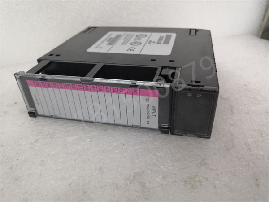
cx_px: 134
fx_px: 210
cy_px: 101
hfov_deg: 65.3
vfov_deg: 51.4
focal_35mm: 27
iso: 200
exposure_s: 1/33.3
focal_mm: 3.95
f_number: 1.8
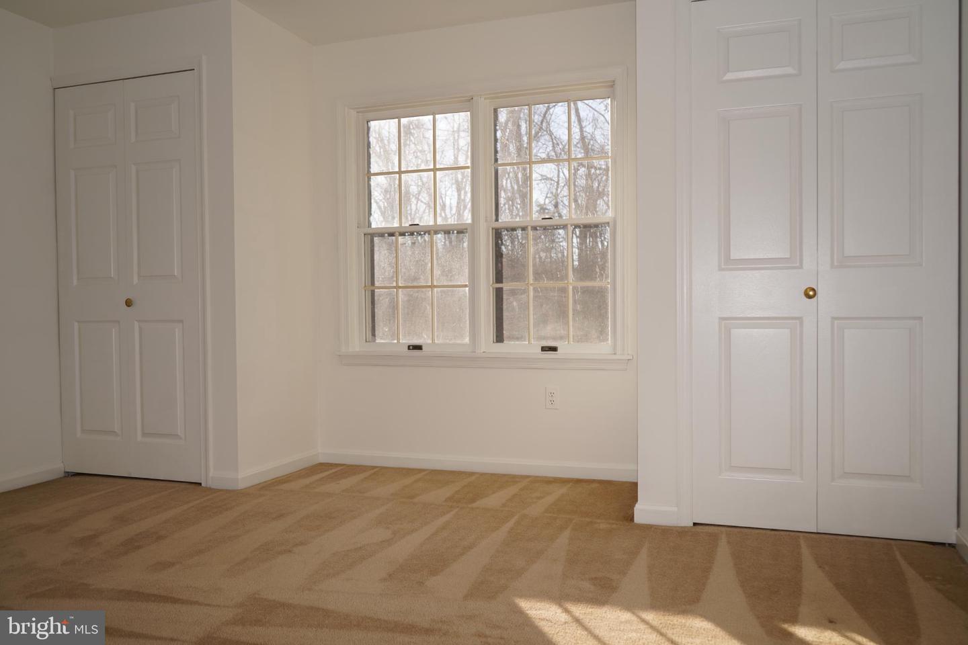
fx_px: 753
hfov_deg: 65.5
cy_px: 322
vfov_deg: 46.4
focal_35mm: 28
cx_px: 484
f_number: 4.5
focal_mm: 28
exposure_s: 1/200
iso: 100
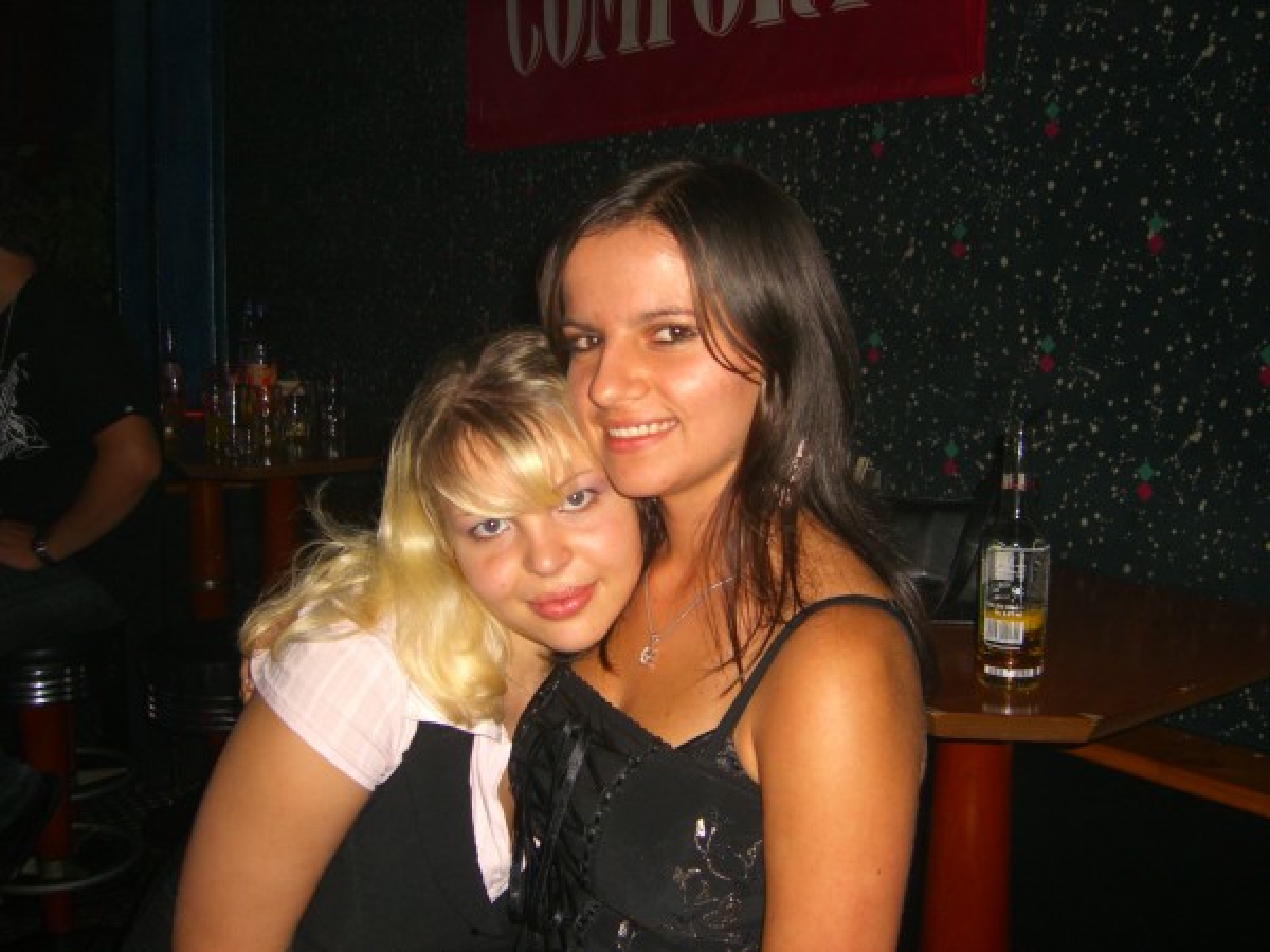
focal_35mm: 38
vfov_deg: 37.7
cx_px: 635
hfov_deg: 49.0
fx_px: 1394
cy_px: 476
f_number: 2.8
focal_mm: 7.9
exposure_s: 1/60
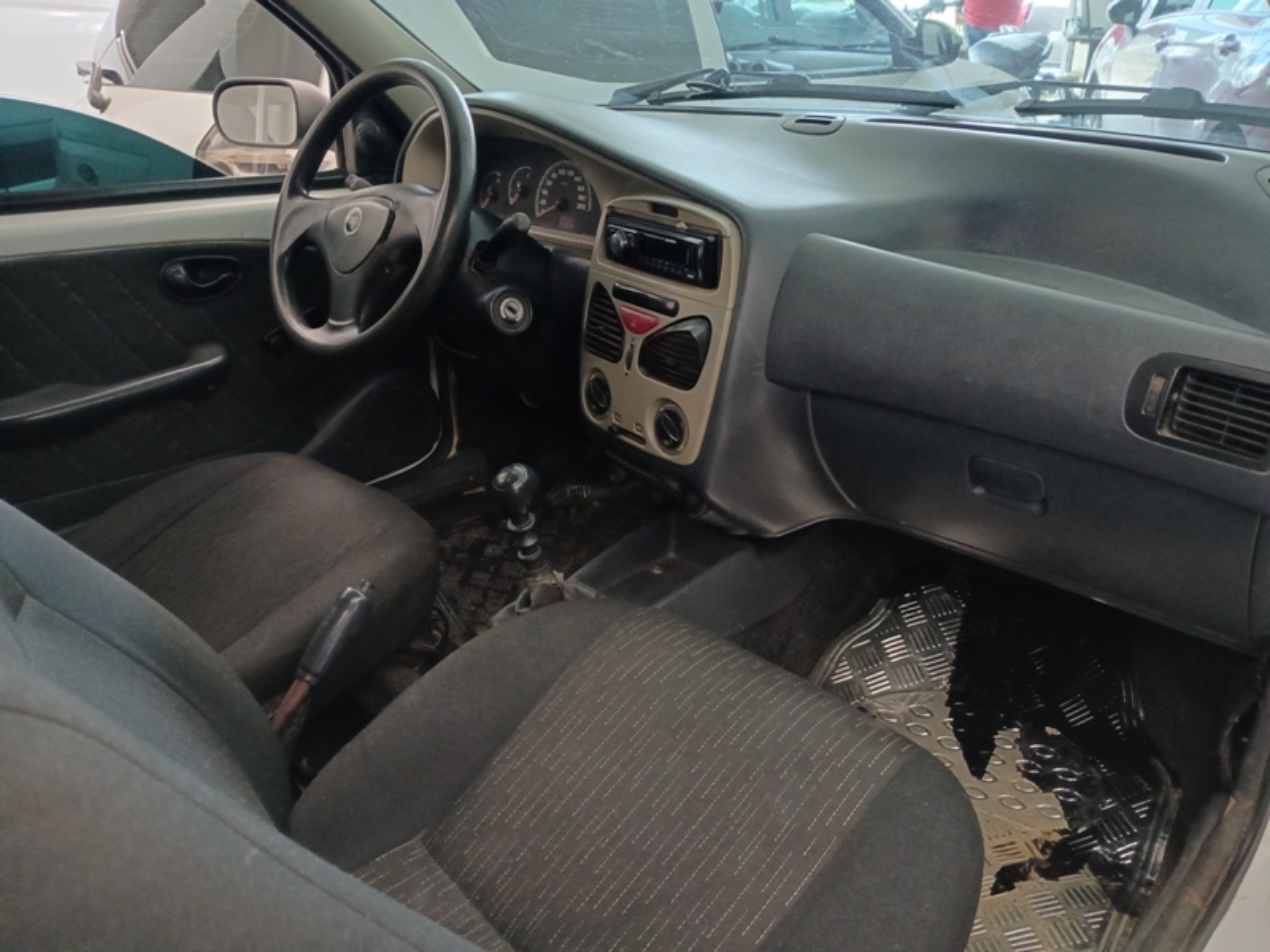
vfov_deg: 53.1
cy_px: 476
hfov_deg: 67.3
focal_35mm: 26
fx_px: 954
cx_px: 635
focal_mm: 3.98
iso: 800
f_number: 1.8
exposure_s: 1/15
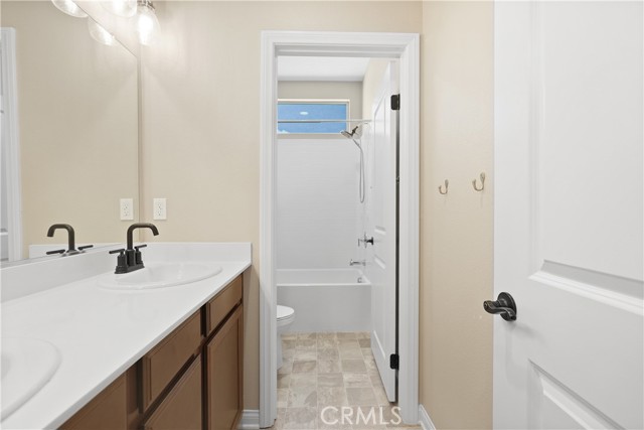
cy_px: 215
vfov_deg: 73.8
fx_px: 286
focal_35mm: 16
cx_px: 322
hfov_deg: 96.7
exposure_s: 1/15
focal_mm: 16
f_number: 4.5
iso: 320
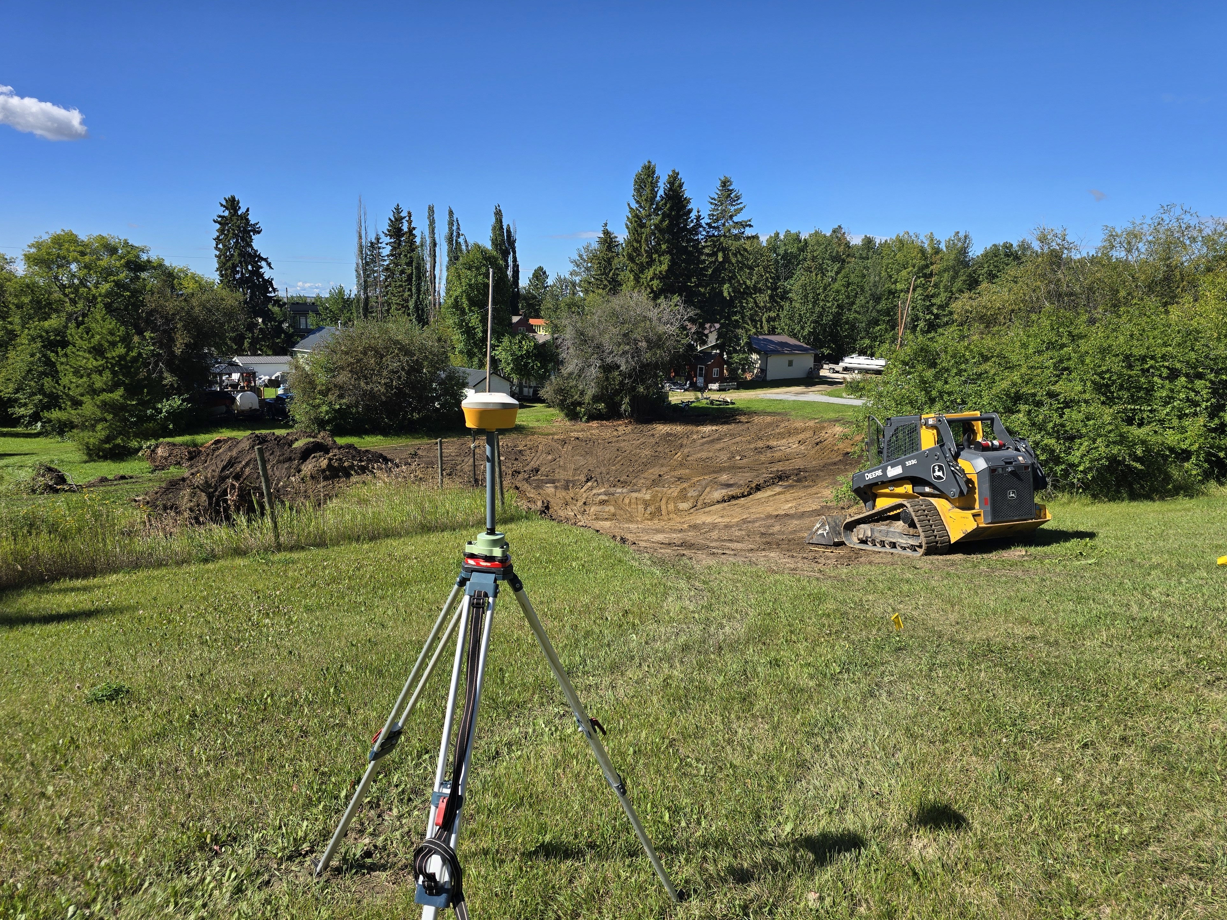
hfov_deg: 71.6
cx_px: 614
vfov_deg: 56.8
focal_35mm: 24
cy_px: 461
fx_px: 851
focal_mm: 6.3
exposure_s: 1/750
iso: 12
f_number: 1.7
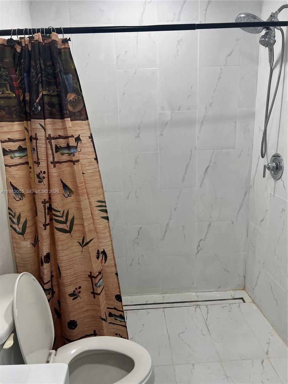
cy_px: 192
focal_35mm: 26
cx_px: 144
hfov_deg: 53.1
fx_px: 288
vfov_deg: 67.3
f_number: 1.5
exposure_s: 1/120
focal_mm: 5.7
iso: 80
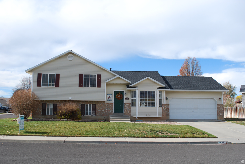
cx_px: 122
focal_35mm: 34
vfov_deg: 38.4
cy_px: 82
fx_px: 235
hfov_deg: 55.1
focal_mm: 23
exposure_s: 1/200
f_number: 7.1
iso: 100
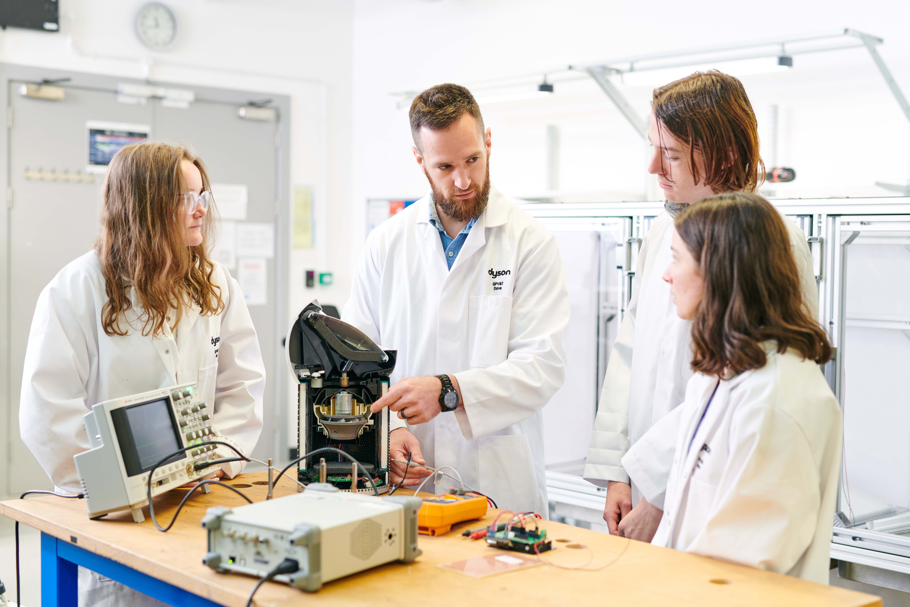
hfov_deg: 39.6
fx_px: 1264
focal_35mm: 50
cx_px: 455
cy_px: 304
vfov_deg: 27.0
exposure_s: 1/160
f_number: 13
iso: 640
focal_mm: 50
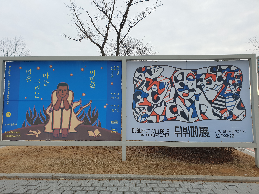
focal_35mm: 26
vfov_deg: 53.1
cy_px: 97
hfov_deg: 67.3
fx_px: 195
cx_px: 130
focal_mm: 4.3
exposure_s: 1/120
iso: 50
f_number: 2.4
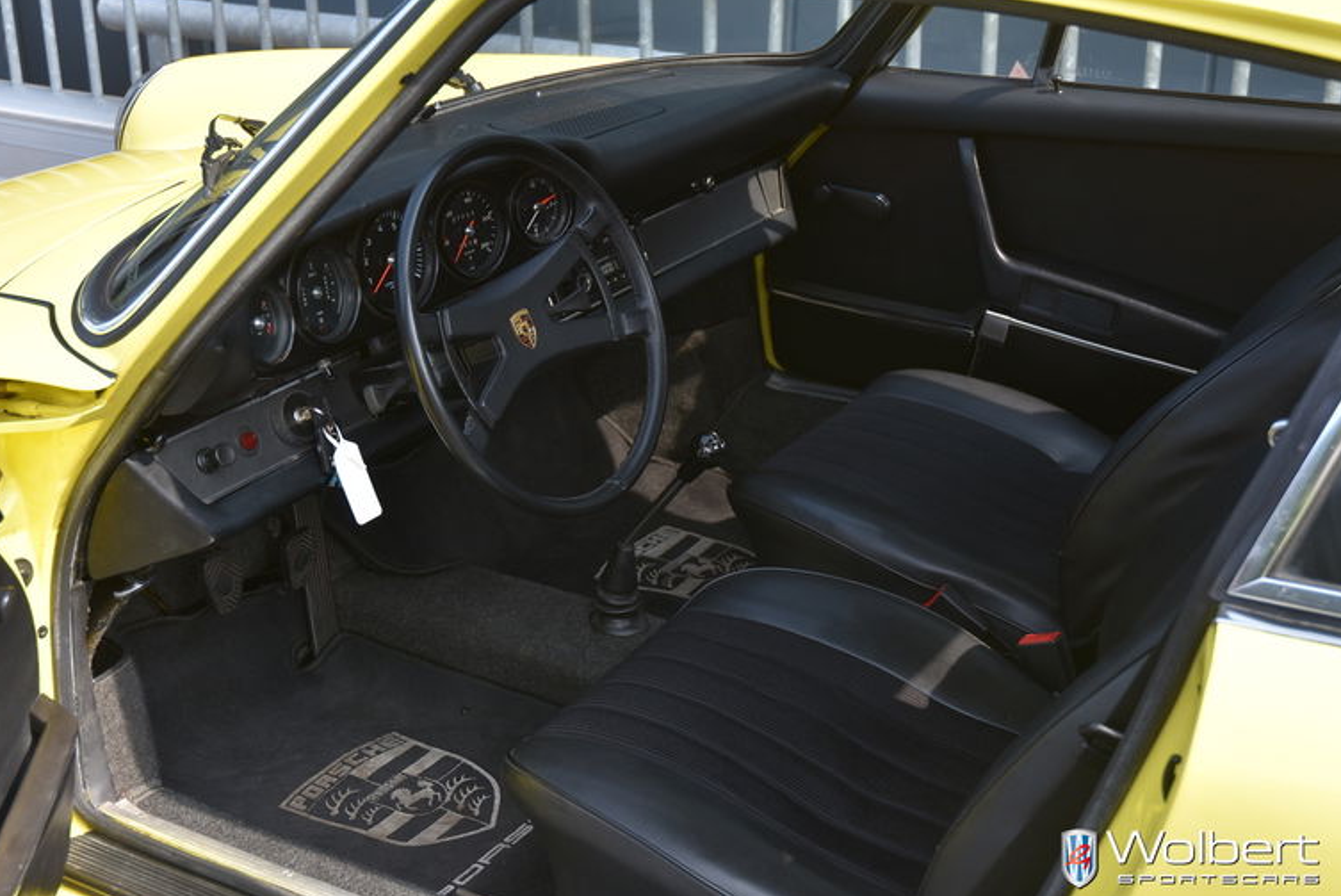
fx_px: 1938
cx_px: 662
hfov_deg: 38.2
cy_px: 450
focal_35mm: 52
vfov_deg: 26.0
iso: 100
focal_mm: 34
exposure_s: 1/250
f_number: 4
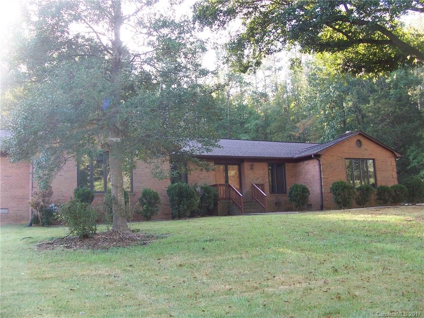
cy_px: 159
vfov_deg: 40.7
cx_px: 212
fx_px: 429
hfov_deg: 52.6
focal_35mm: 35
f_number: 2.8
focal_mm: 6
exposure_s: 1/125
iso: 140
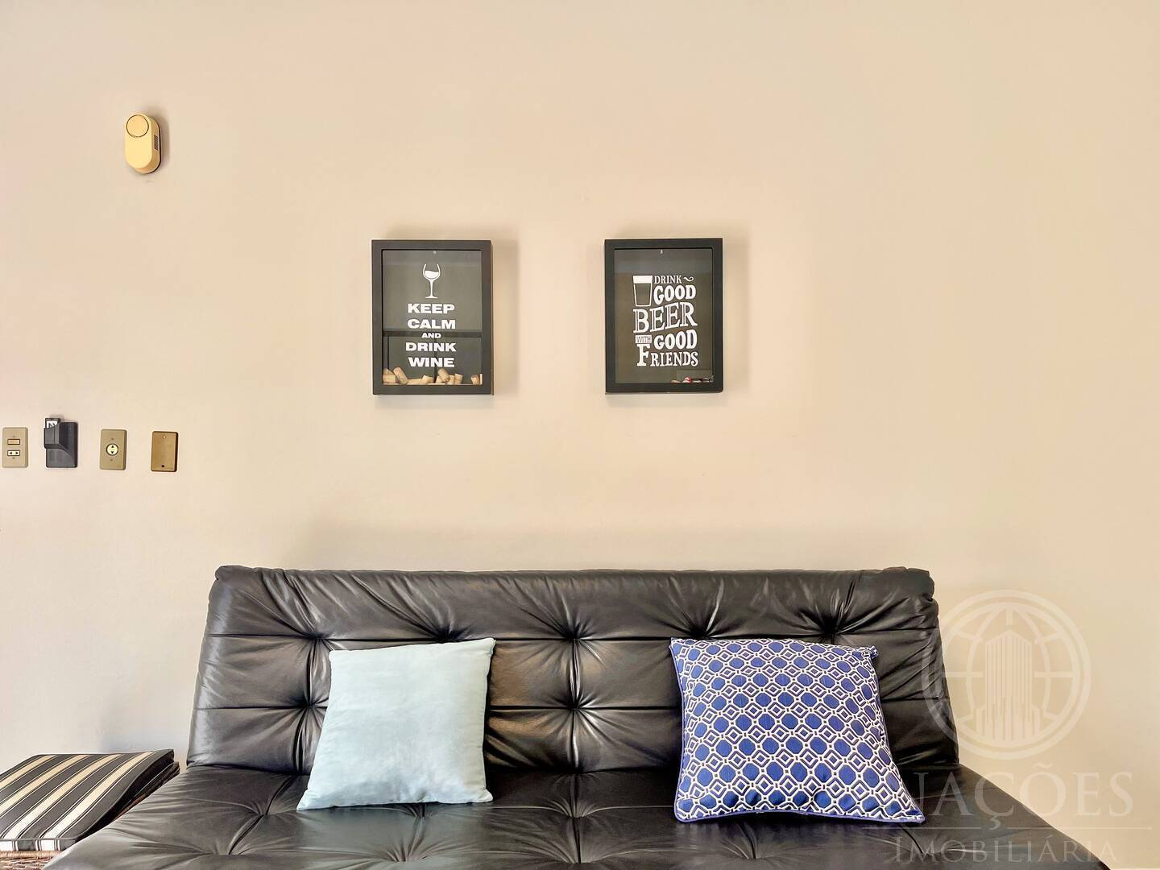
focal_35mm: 25
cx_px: 580
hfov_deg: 69.4
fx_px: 838
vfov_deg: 54.9
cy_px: 435
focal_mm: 5.1
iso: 80
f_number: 1.6
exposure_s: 1/60
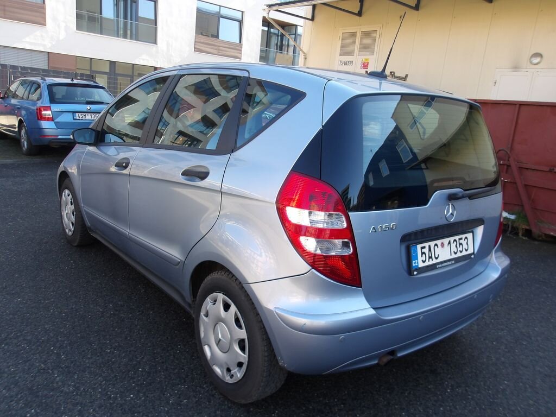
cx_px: 278
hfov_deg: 65.3
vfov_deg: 51.4
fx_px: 434
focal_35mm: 27
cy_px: 208
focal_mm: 4.9
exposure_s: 1/161
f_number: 3
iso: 100
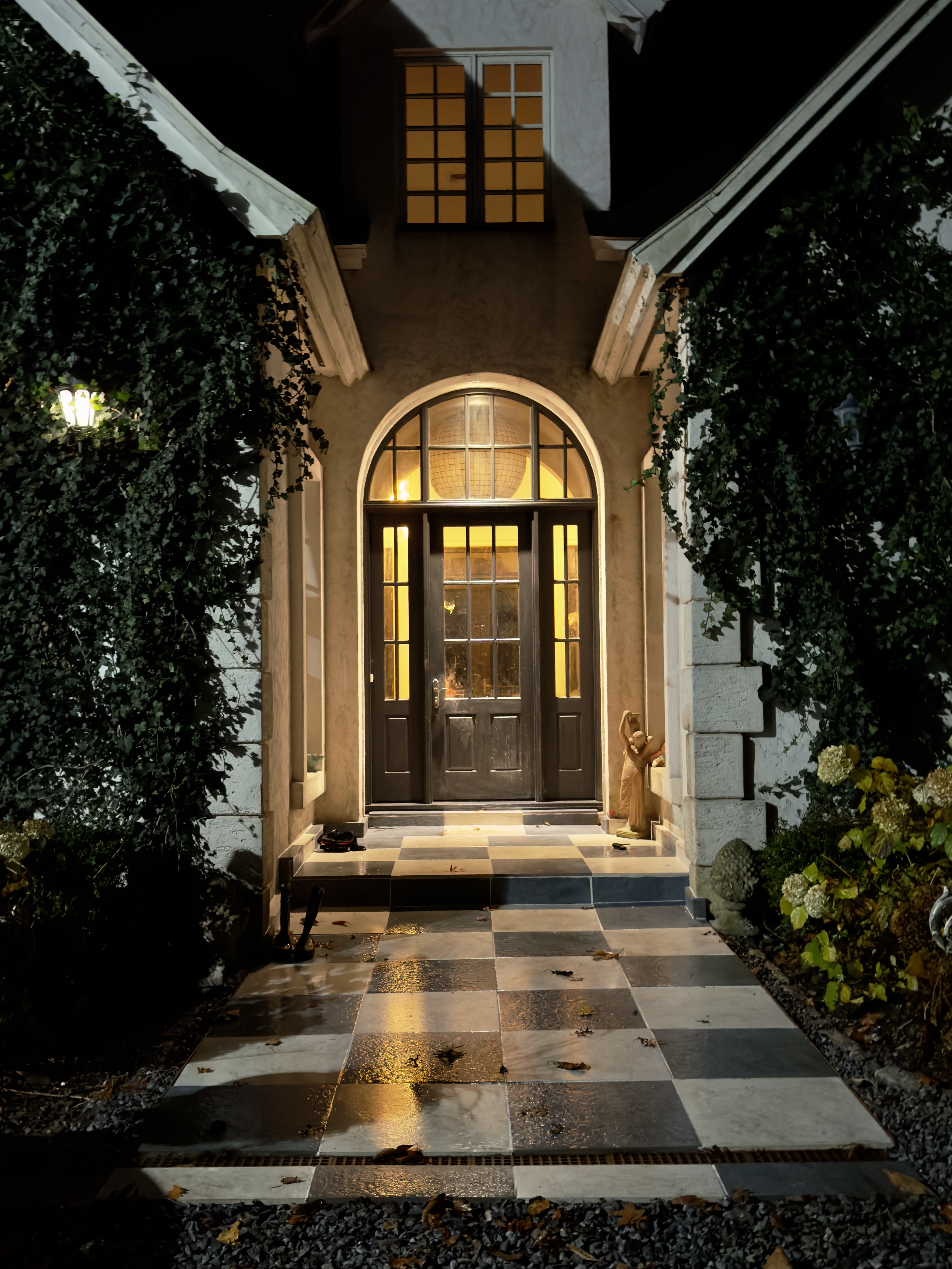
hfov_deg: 40.7
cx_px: 476
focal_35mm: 35
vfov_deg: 52.6
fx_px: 1284
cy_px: 634
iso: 1000
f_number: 1.78
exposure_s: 1/17
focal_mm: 6.76
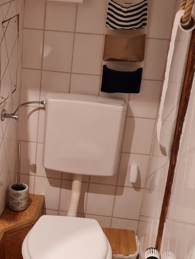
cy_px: 142
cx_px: 34
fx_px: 458
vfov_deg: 31.7
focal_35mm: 61
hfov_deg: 23.6
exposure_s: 1/50
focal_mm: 5.4
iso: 320
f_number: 1.8
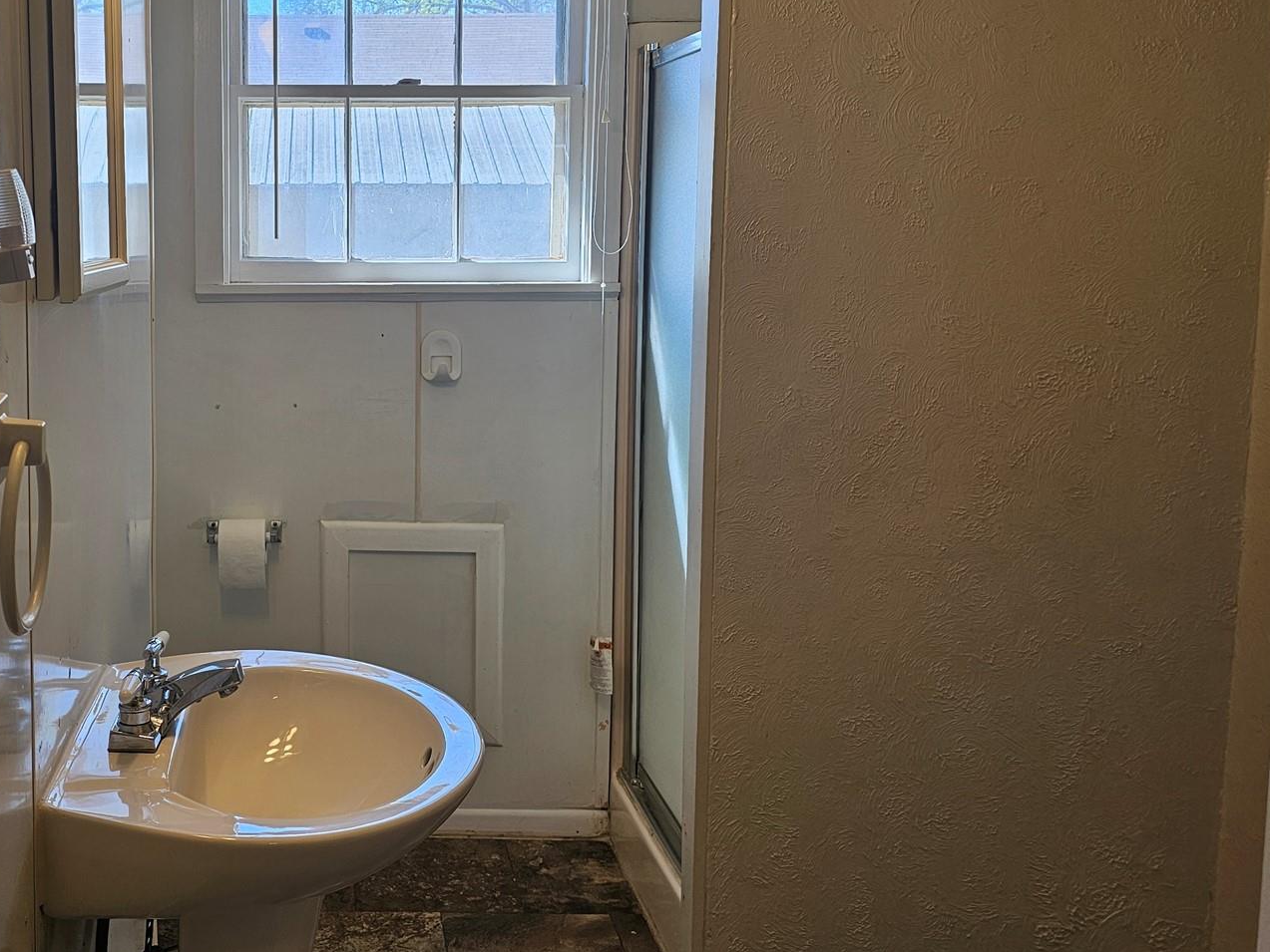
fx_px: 1358
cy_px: 372
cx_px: 288
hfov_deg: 47.9
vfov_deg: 38.5
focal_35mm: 37
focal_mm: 6.3
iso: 40
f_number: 1.7
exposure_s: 1/120
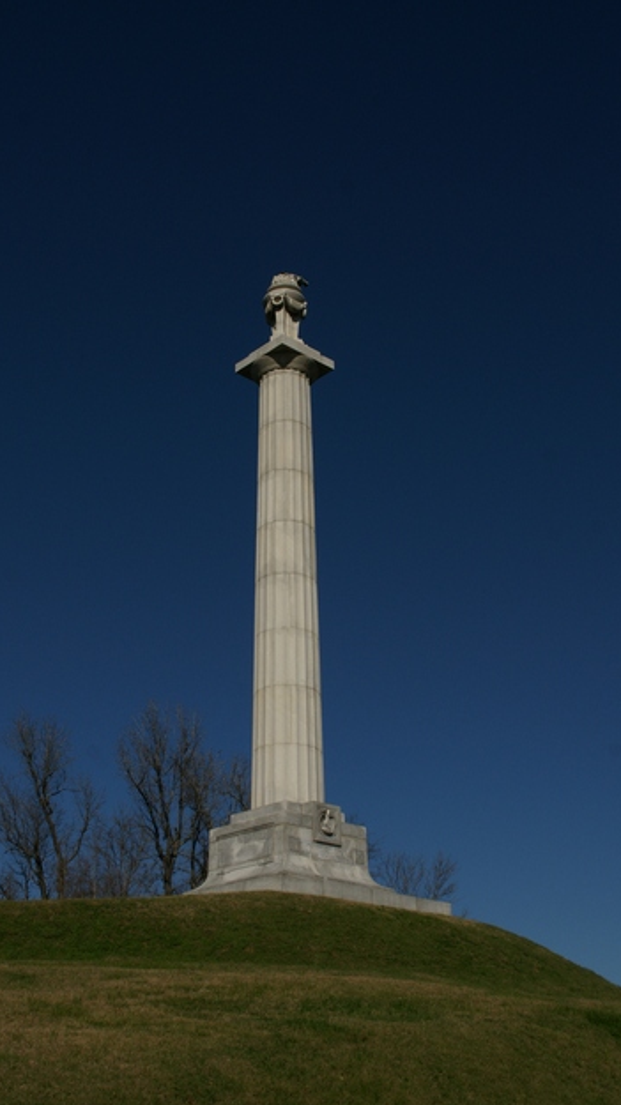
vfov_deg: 45.5
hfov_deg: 26.5
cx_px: 301
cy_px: 548
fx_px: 1319
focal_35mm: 45
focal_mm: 28
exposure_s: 1/1000
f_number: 13
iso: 200
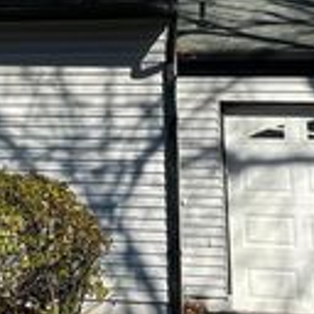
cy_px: -18
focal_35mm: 90
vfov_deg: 18.7
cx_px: -74
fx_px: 924
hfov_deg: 18.2
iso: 50
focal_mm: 5.7
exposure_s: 1/3704
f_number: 1.5
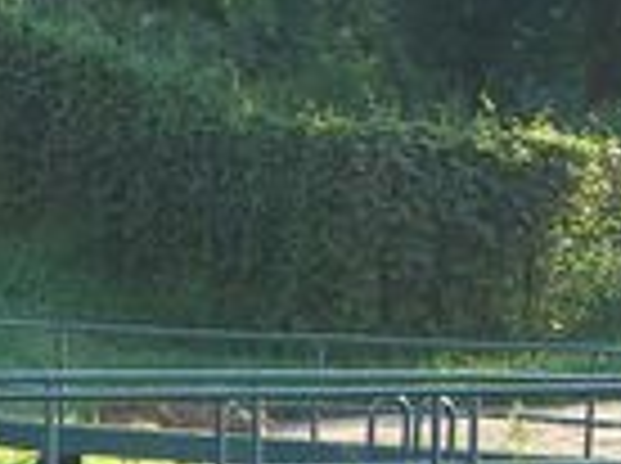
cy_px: 750
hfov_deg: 7.7
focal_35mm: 257
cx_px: 0
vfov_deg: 5.7
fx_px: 4602
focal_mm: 11.8
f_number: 3.6
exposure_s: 1/160
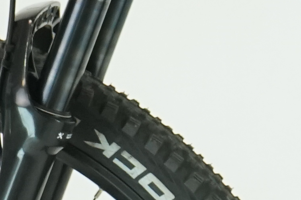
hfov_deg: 4.6
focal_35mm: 437
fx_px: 3653
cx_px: 603
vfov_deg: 3.1
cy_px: 193
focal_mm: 55
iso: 1600
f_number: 6.3
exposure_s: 1/200
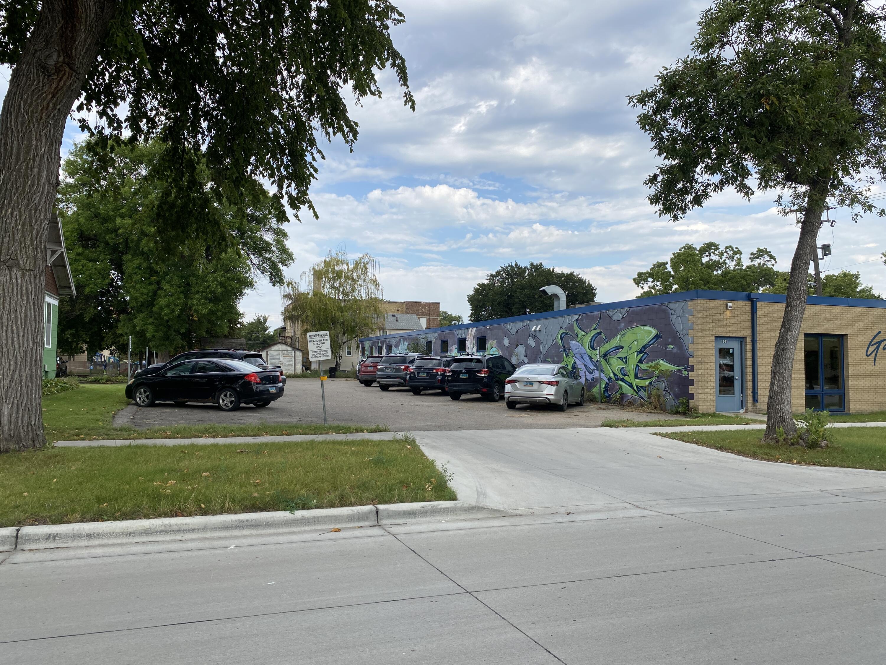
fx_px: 665
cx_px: 443
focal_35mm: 26
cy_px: 332
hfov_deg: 67.3
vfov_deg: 53.1
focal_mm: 4.25
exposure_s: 1/1447
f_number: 1.8
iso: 32
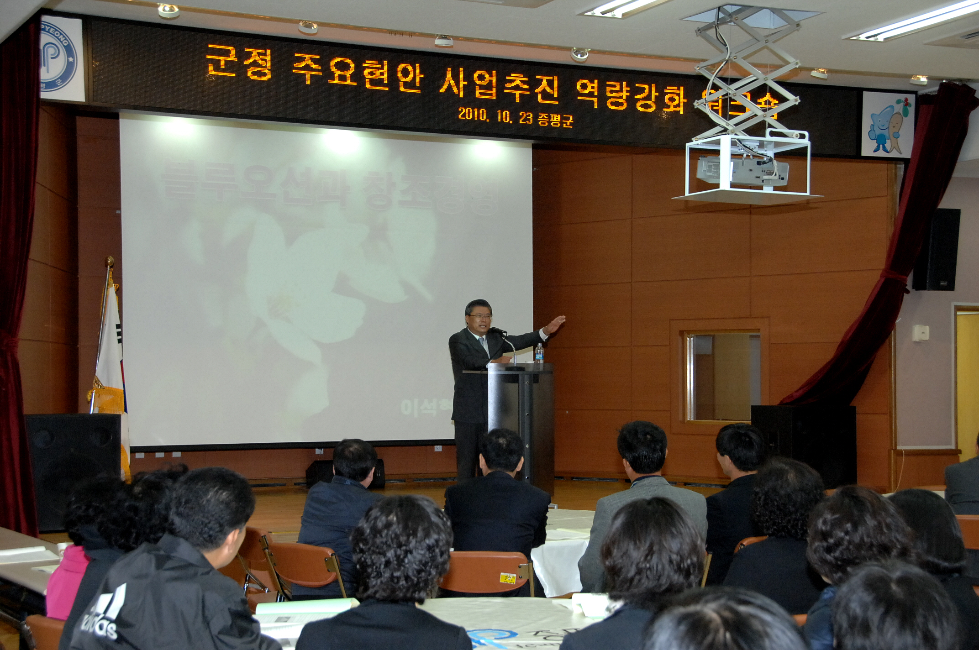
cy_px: 325
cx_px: 490
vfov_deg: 23.7
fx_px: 1548
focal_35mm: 57
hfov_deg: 35.1
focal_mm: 38
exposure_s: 1/60
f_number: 6.7
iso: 800
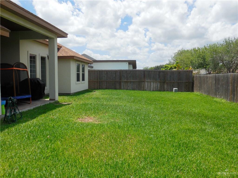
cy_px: 89
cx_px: 119
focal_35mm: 26
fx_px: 179
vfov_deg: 53.1
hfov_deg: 67.3
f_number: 3.5
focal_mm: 4.6
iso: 125
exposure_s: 1/2000
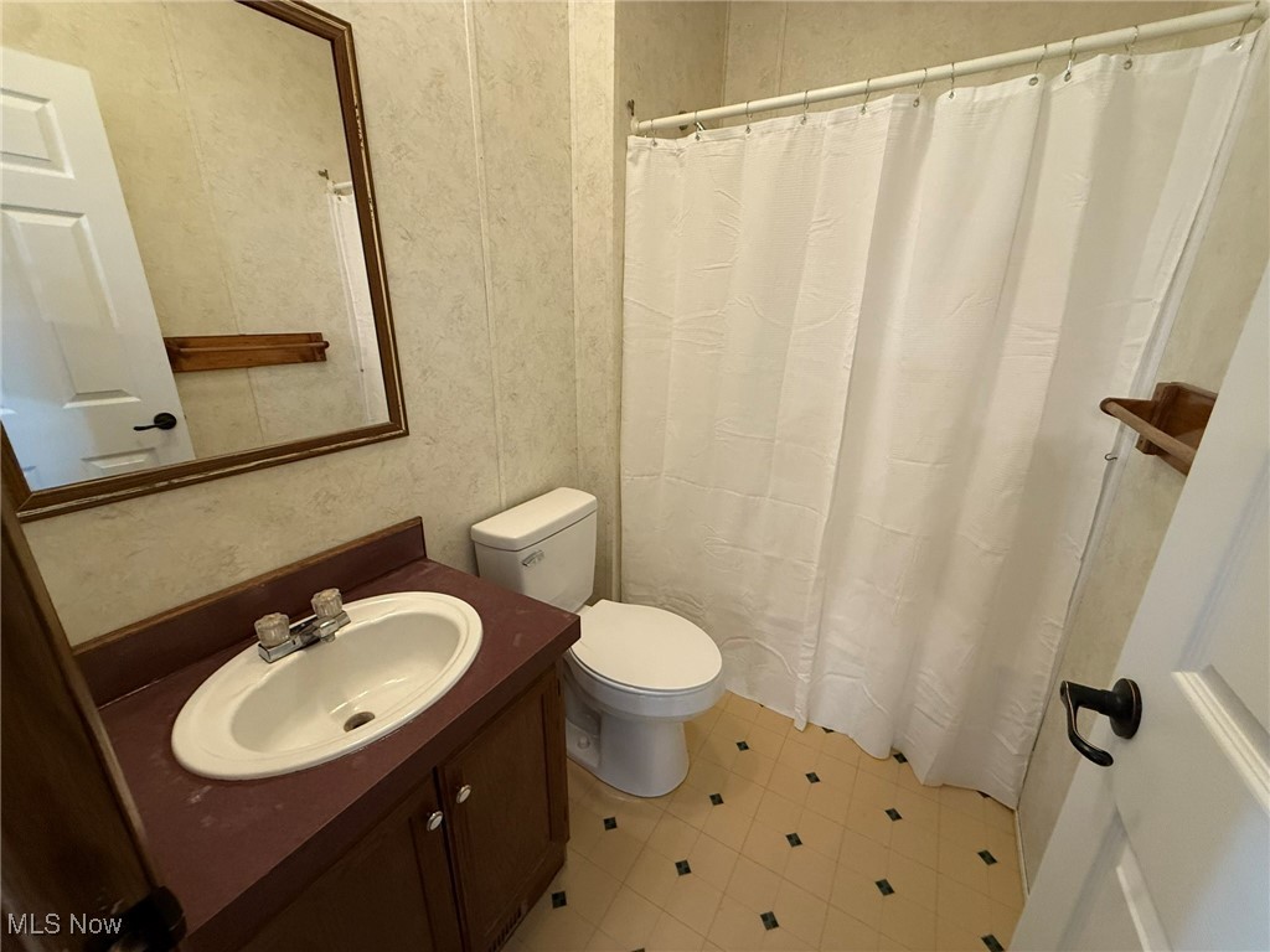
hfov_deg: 102.1
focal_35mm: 14
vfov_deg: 85.7
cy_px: 476
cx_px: 635
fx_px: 514
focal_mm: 2.22
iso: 400
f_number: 2.2
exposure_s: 1/60
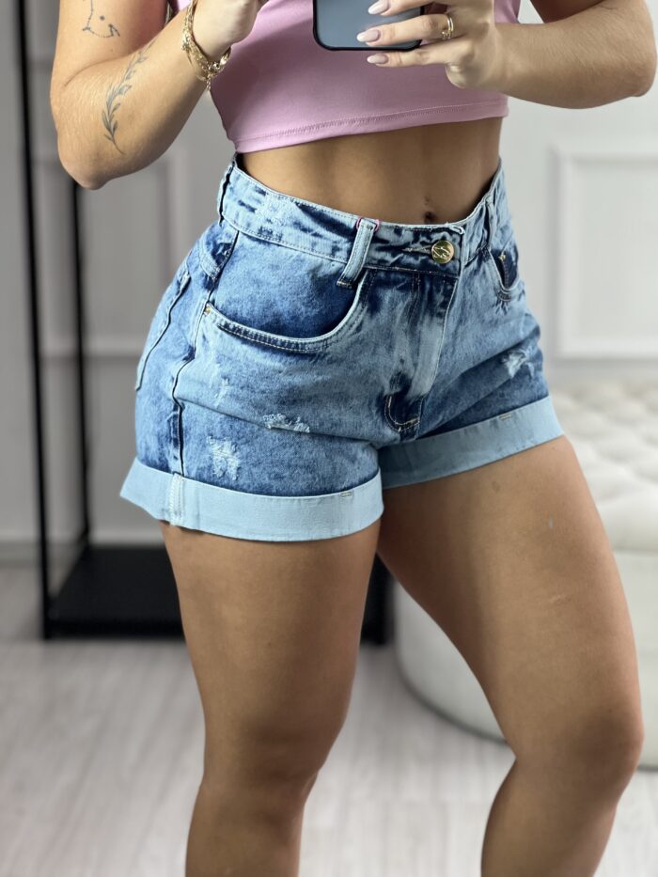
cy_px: 438
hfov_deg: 19.1
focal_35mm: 77
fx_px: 1951
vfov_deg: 25.3
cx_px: 329
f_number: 2.8
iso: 125
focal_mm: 9
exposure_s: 1/120
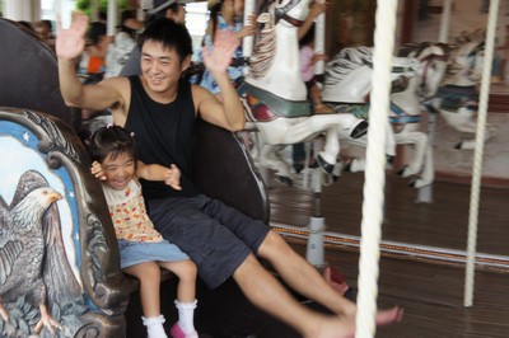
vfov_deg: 23.1
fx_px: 826
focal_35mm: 58
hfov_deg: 34.2
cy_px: 169
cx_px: 254
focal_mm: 39
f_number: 14
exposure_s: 1/60
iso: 1250
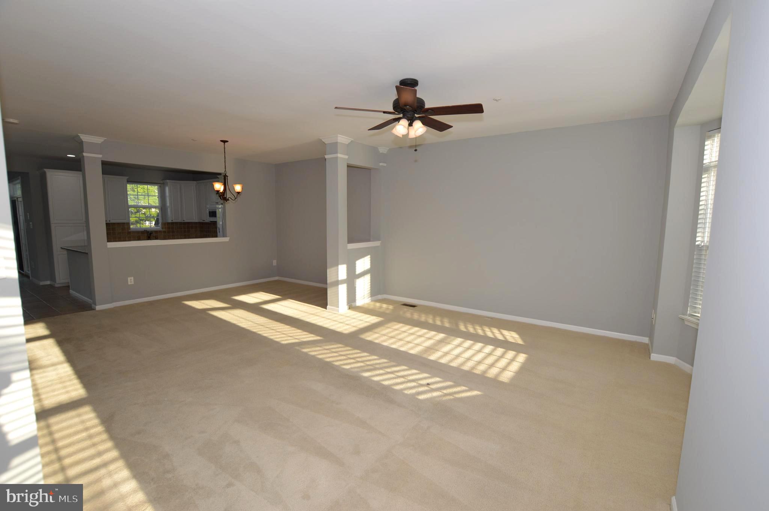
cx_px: 384
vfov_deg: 77.2
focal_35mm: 15
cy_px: 256
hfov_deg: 100.4
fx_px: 320
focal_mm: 10
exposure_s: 1/125
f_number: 5.6
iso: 160
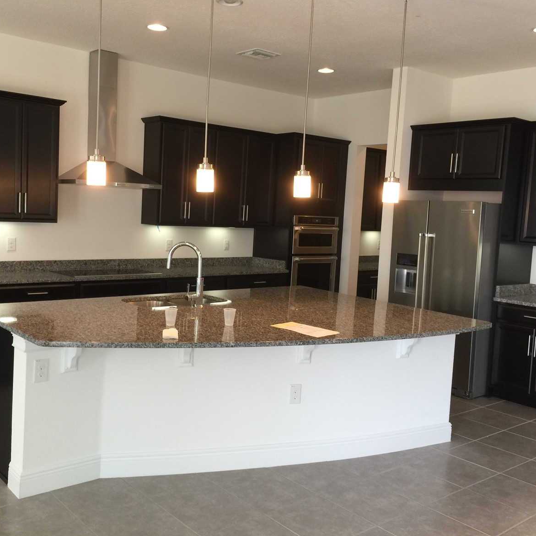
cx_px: 235
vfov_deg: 47.2
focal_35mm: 35
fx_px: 613
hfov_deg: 47.1
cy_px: 264
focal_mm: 4.15
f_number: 2.2
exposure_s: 1/30
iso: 32
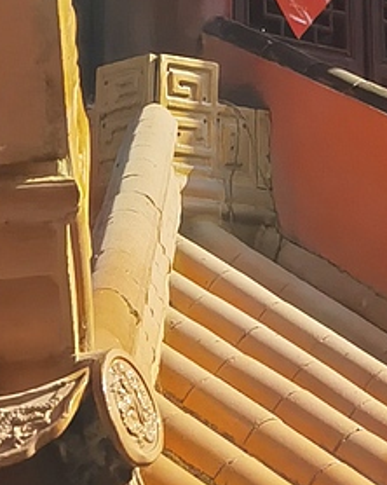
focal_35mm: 162
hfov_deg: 9.3
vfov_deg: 10.3
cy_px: -700
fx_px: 2322
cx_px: 560
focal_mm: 6.71
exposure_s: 1/4545
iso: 50
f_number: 1.9
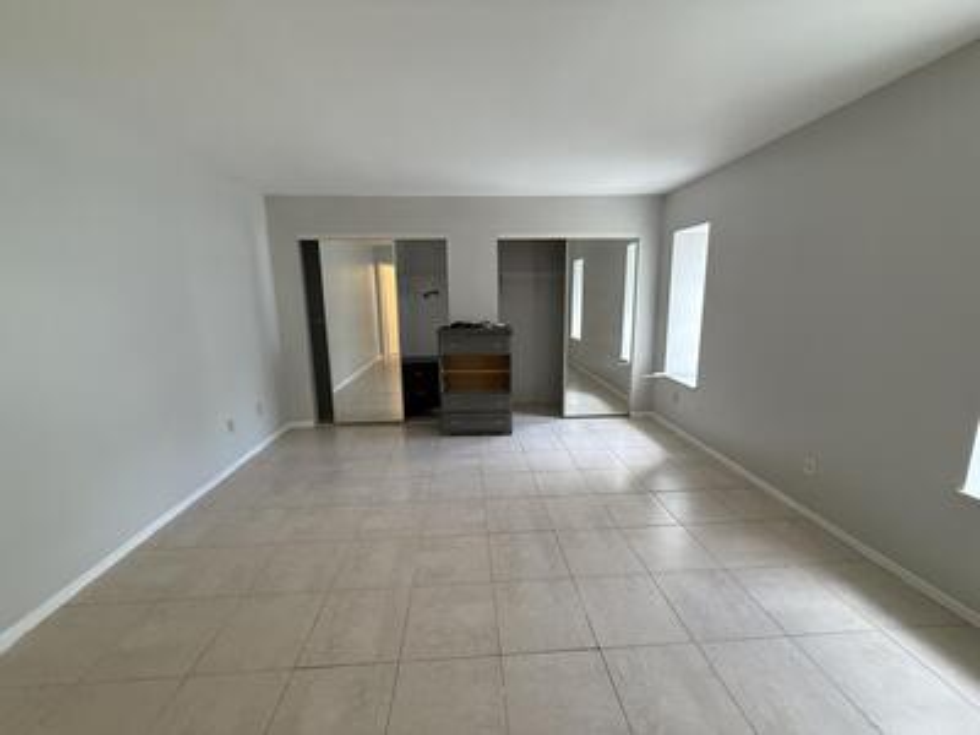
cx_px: 490
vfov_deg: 85.7
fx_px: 396
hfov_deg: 102.1
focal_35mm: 14
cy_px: 368
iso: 400
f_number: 2.2
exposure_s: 1/60
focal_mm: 2.22
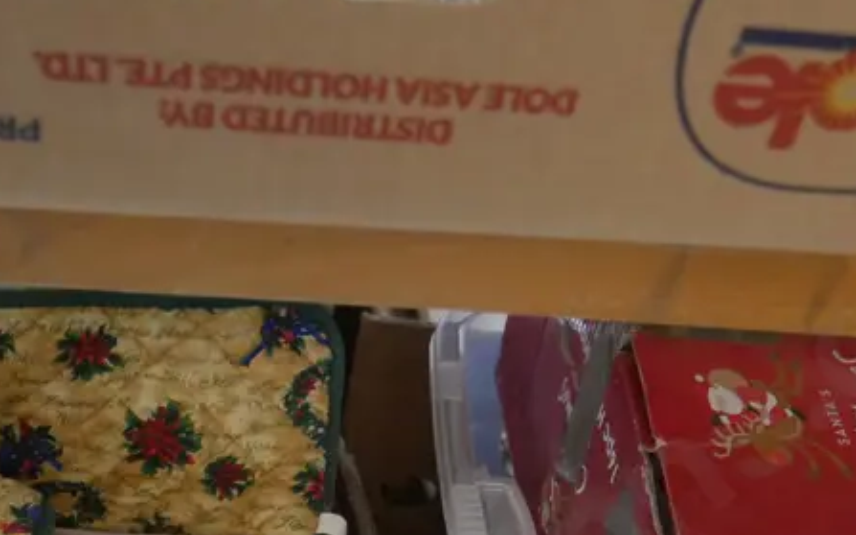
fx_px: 1586
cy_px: 718
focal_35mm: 68
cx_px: 370
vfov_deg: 17.8
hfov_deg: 30.2
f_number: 3.5
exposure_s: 1/60
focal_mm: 14
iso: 3200
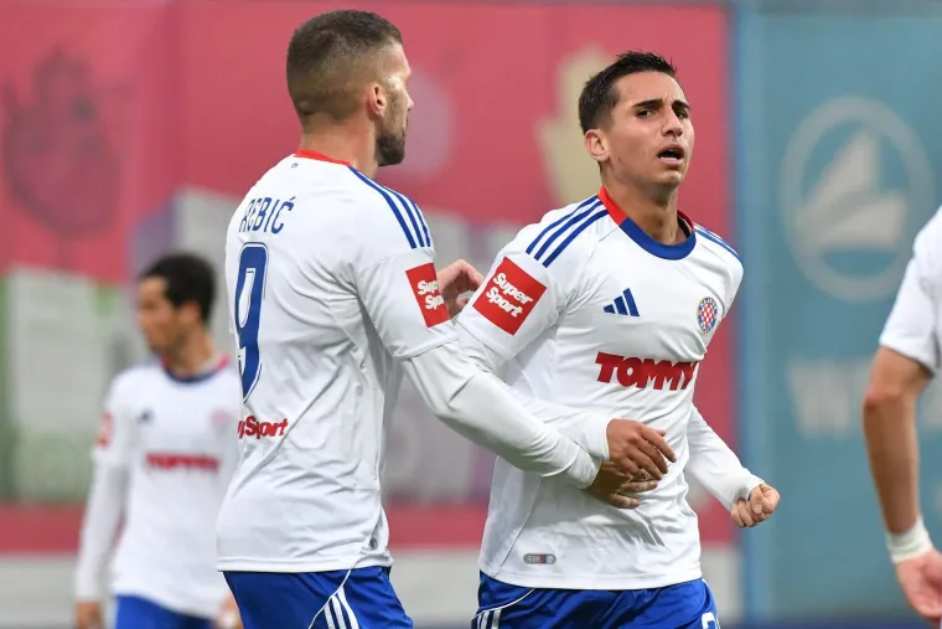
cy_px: 314
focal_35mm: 310
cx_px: 471
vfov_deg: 4.4
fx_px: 8113
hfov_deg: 6.6
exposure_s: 1/1000
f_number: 5
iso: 3200
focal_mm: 310
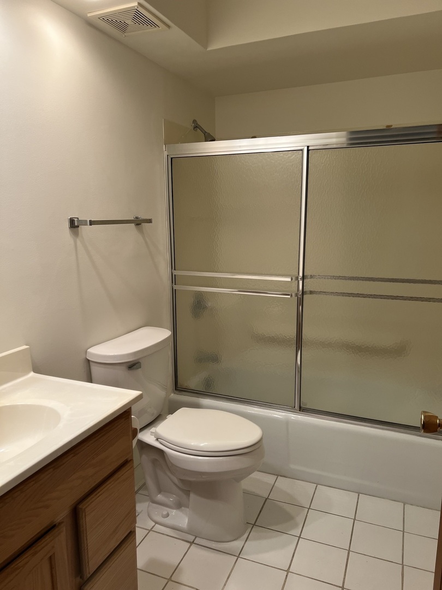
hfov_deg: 53.1
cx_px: 221
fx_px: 443
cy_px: 295
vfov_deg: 67.3
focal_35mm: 26
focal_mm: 5.7
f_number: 1.5
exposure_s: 1/120
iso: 100
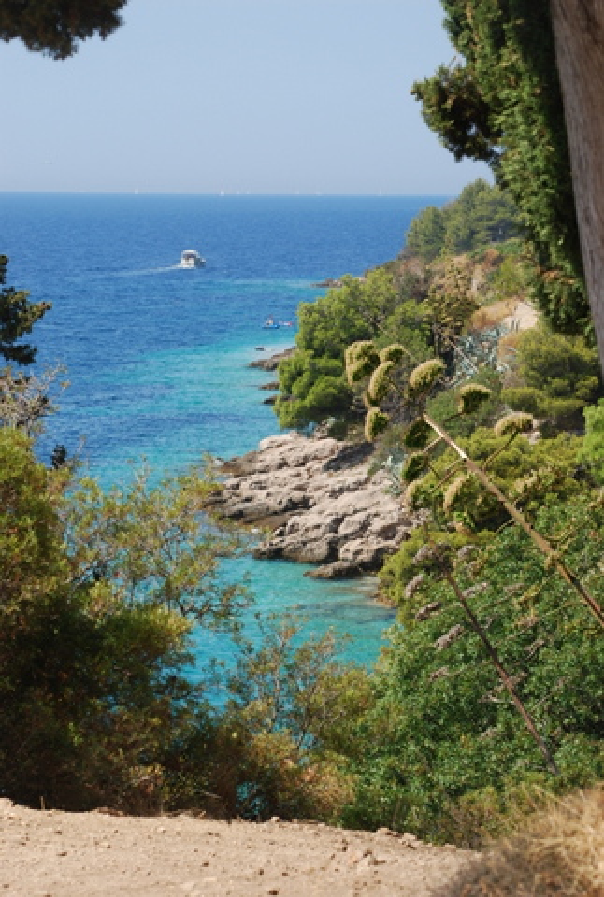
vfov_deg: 17.0
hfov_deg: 11.5
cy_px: 448
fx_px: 3000
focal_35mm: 120
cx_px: 302
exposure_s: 1/250
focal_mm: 80
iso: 200
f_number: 10
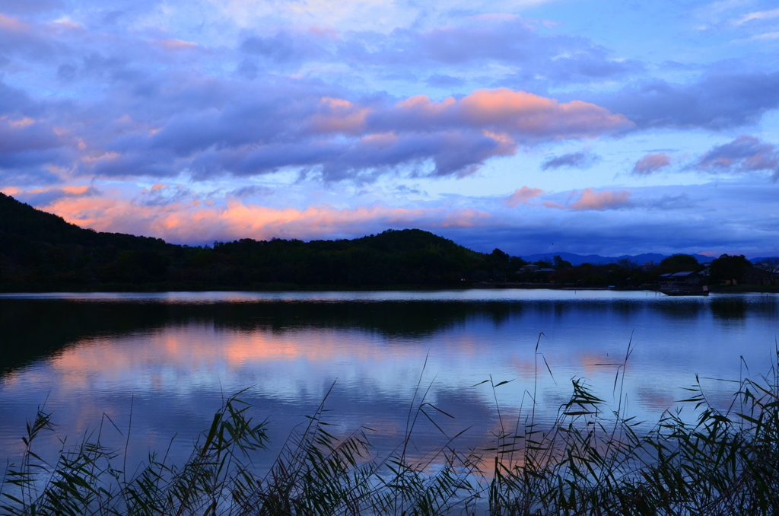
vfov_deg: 35.3
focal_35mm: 38
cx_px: 390
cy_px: 258
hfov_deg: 51.4
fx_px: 810
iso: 800
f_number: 6.3
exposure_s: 1/160
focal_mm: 25
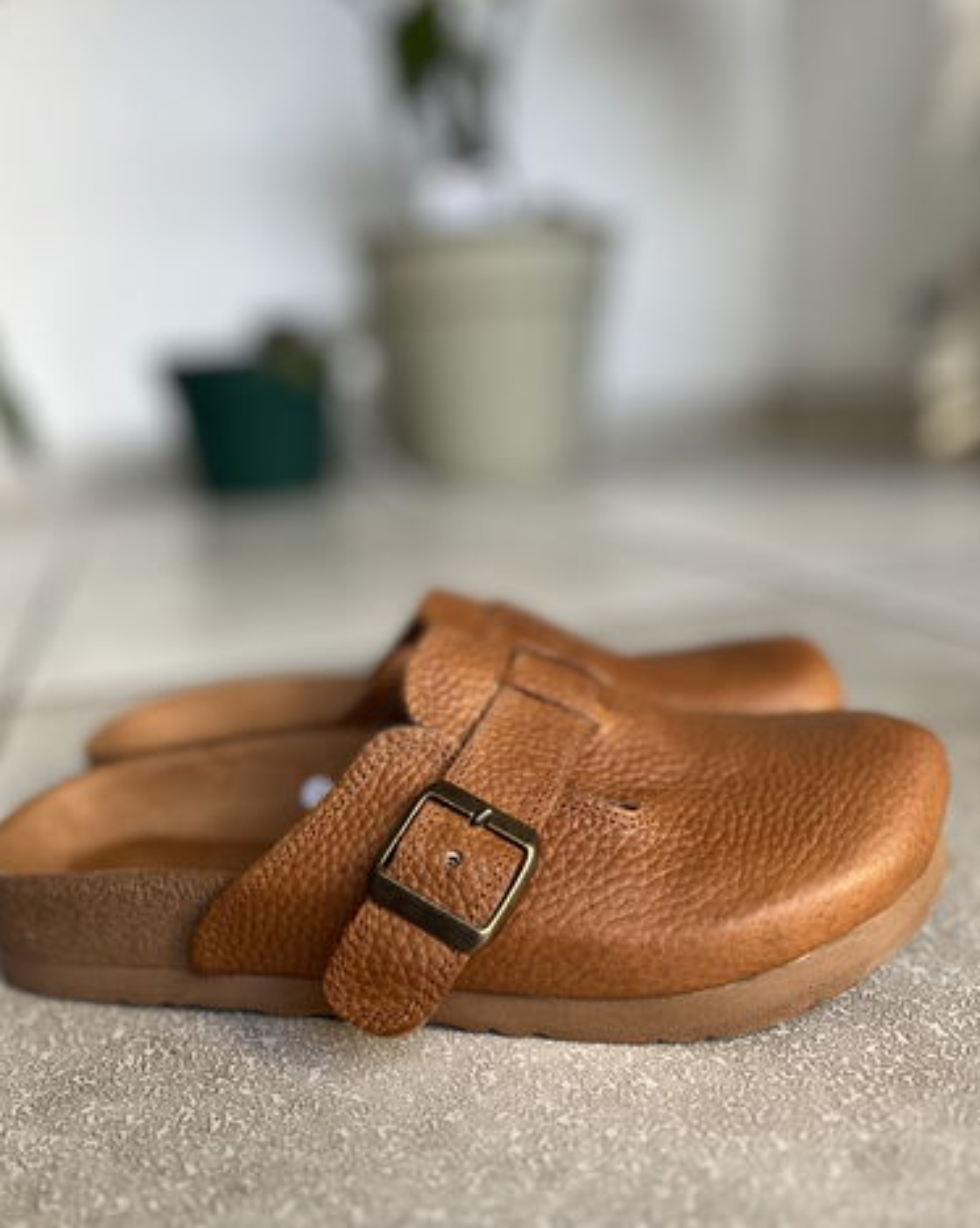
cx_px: 473
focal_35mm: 29
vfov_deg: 60.5
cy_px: 611
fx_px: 1052
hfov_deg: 49.9
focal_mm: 5.1
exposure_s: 1/122
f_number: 1.6
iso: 50
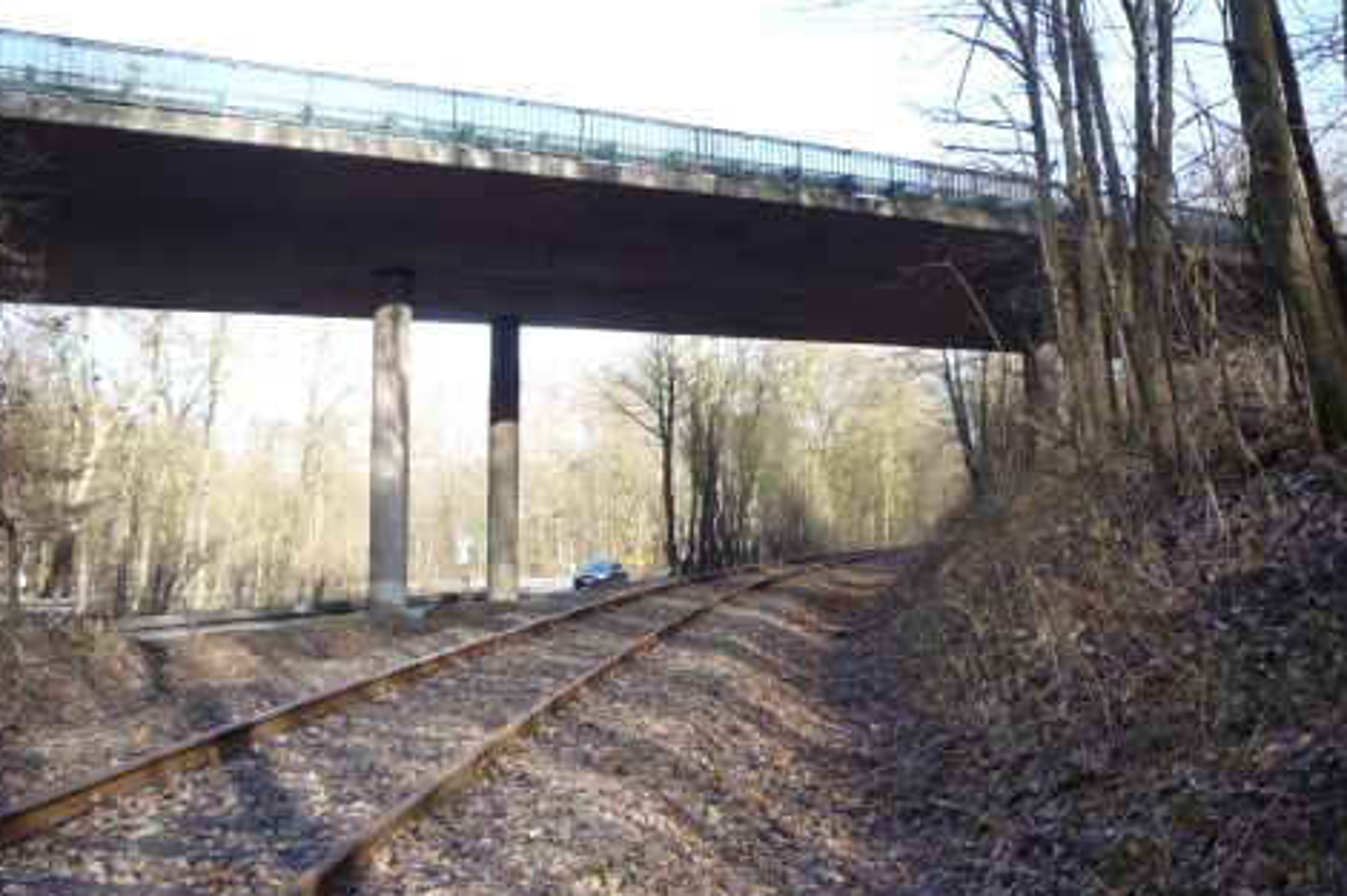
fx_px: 1272
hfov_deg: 55.8
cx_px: 668
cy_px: 438
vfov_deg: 38.9
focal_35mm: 34
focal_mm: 5.2
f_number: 3.5
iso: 100
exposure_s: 1/100
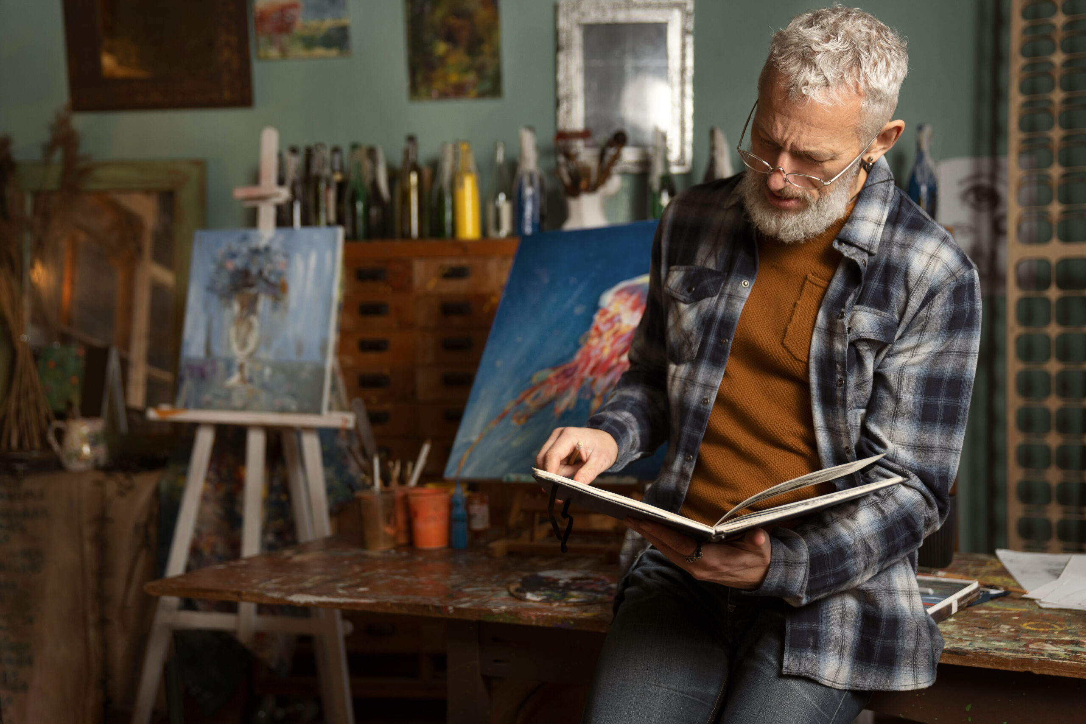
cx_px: 543
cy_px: 362
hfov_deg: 45.4
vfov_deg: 31.2
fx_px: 1297
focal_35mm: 43
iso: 800
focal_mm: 43
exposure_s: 1/125
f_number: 2.8
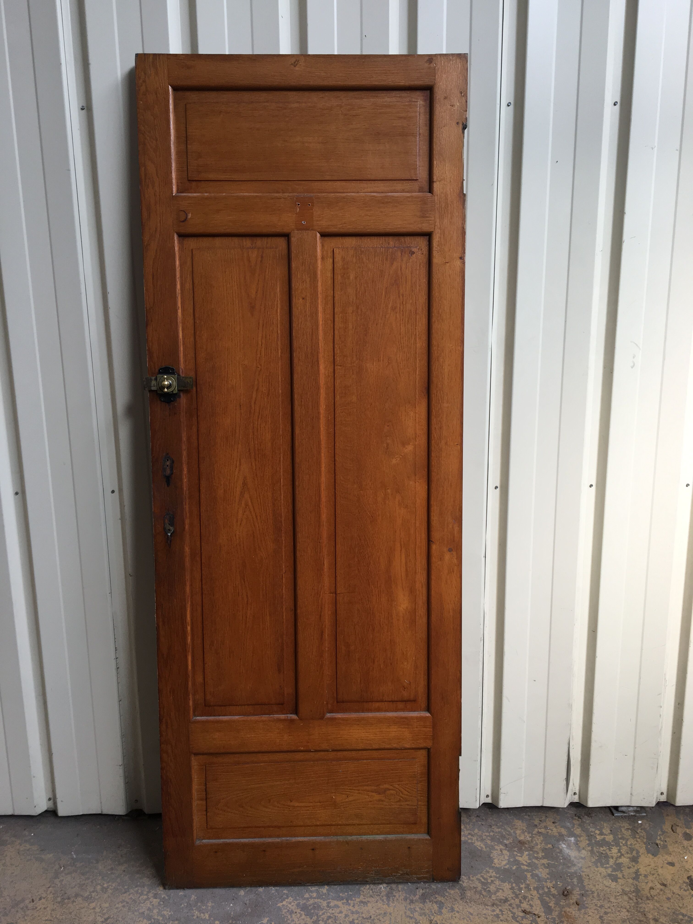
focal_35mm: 29
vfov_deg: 61.7
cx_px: 346
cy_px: 462
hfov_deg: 48.2
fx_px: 774
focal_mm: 4.15
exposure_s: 1/100
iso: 32
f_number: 2.2
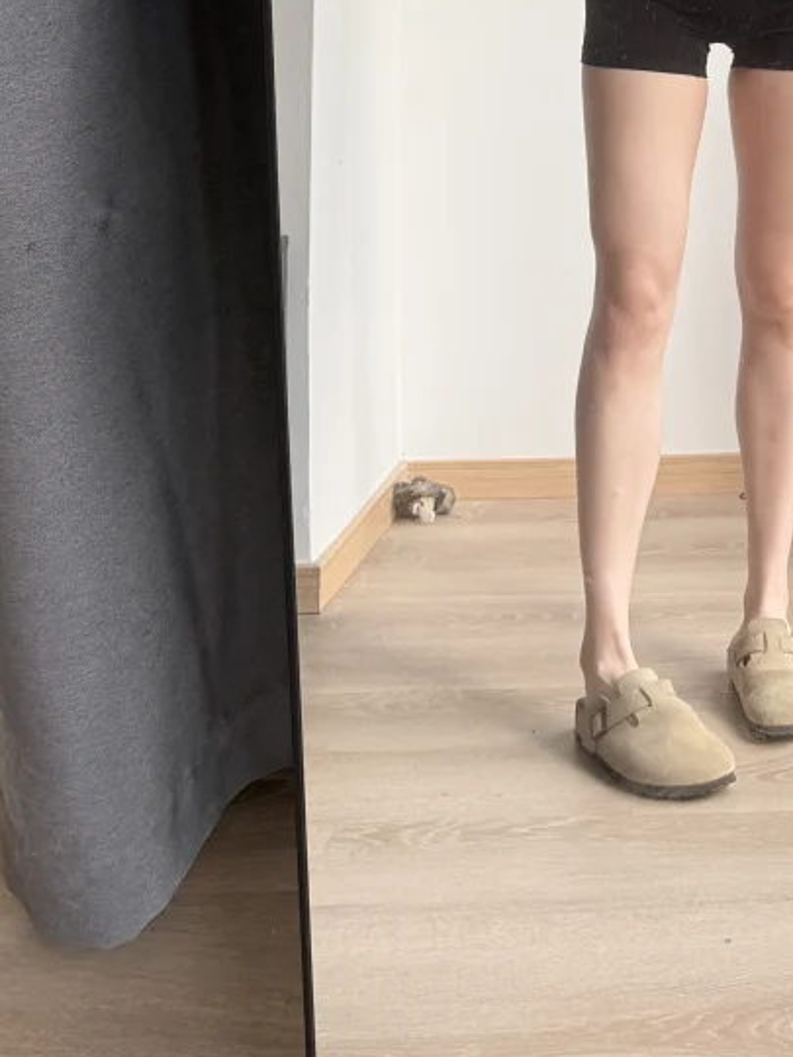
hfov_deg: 22.0
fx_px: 1955
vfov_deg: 25.7
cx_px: 807
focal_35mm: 64
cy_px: -335
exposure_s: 1/60
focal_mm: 6.76
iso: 250
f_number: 1.78
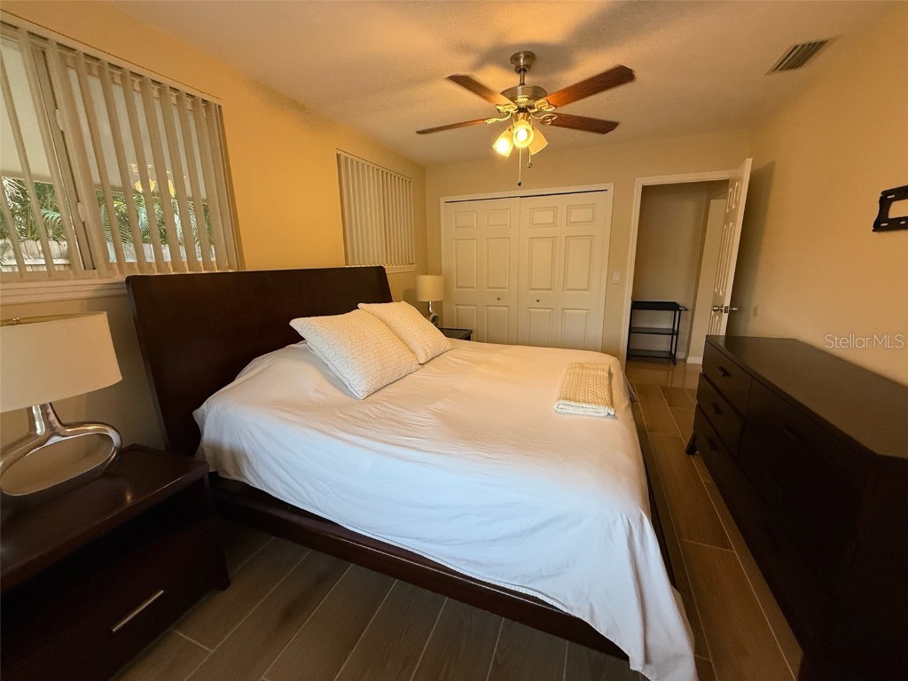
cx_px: 454
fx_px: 367
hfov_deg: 102.1
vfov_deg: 85.7
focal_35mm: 14
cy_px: 340
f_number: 2.2
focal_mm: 2.22
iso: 250
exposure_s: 1/120
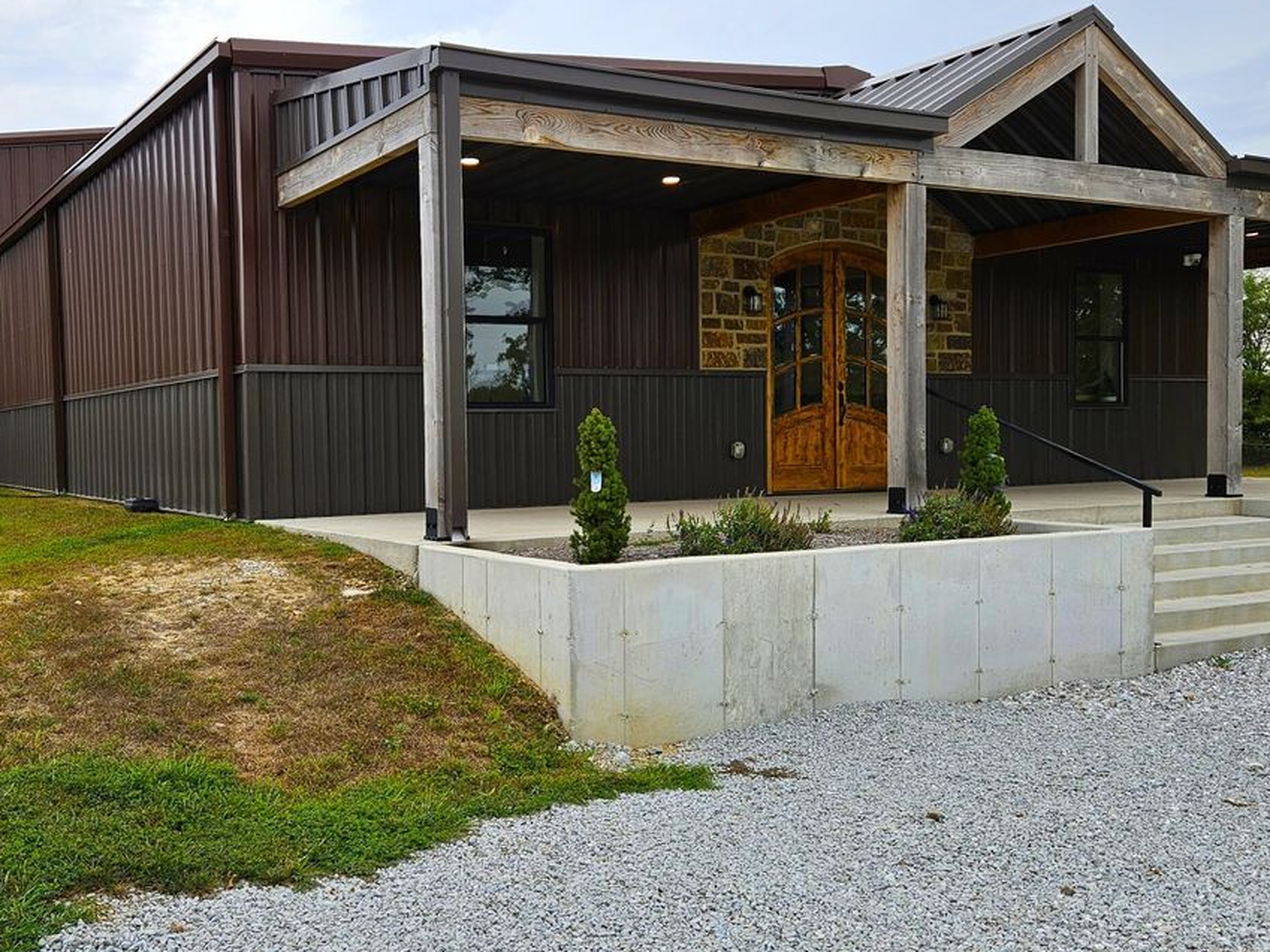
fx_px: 1358
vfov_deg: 38.7
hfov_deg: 50.1
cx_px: 581
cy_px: 462
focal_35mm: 37
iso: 25
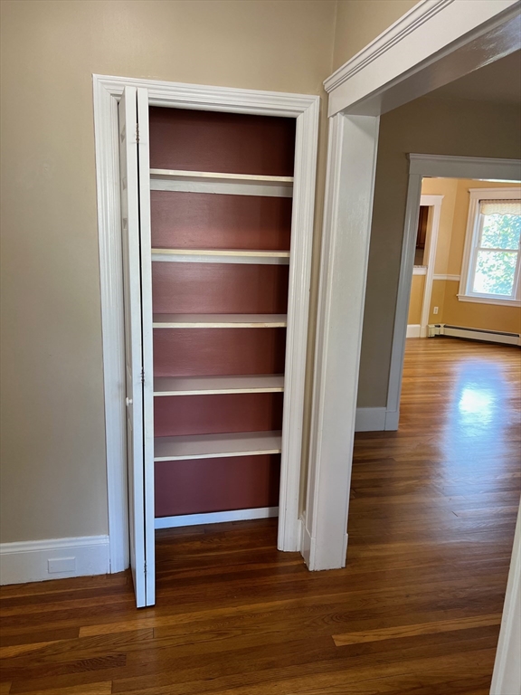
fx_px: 522
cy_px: 348
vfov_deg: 67.3
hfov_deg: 53.1
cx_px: 260
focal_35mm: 26
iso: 125
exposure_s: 1/120
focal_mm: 5.7
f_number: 1.5
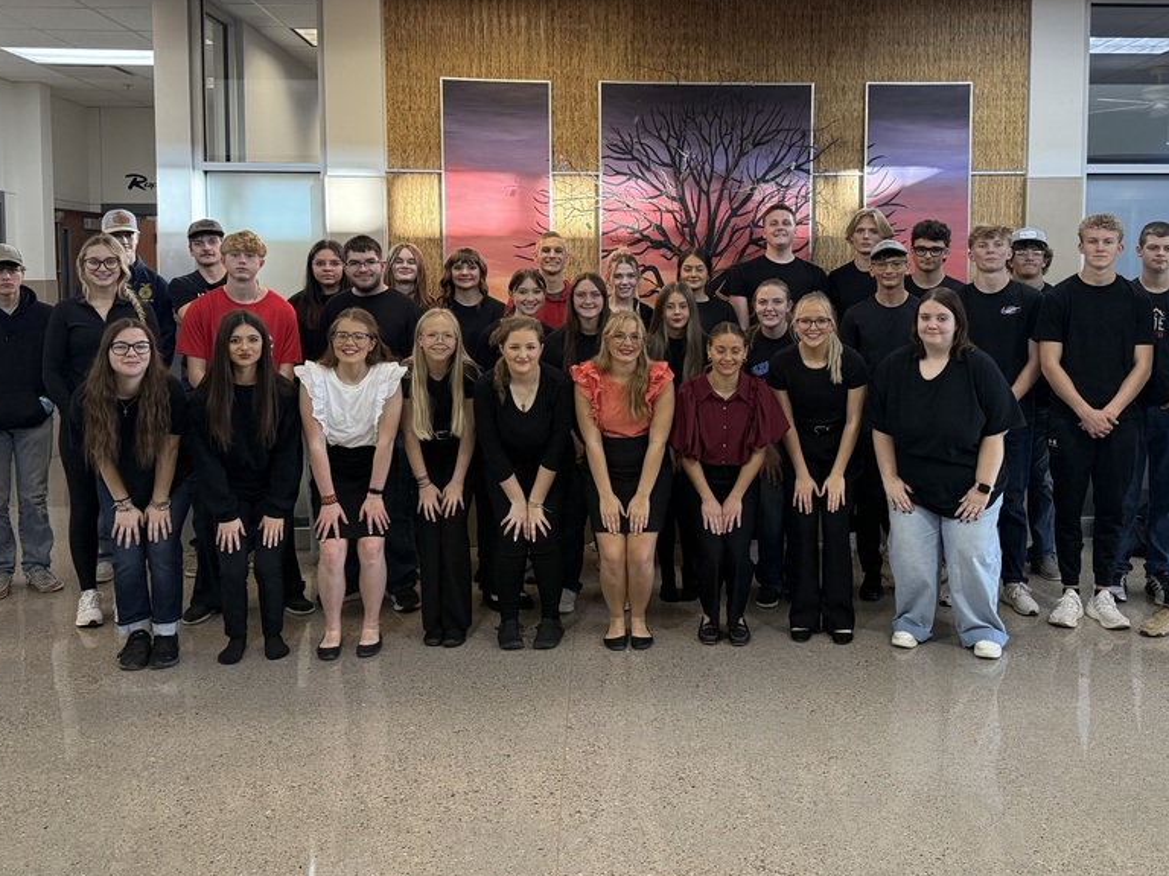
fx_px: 1081
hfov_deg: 56.6
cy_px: 333
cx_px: 659
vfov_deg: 43.8
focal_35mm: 32
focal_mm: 6.76
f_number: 1.78
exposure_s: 1/120
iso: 200
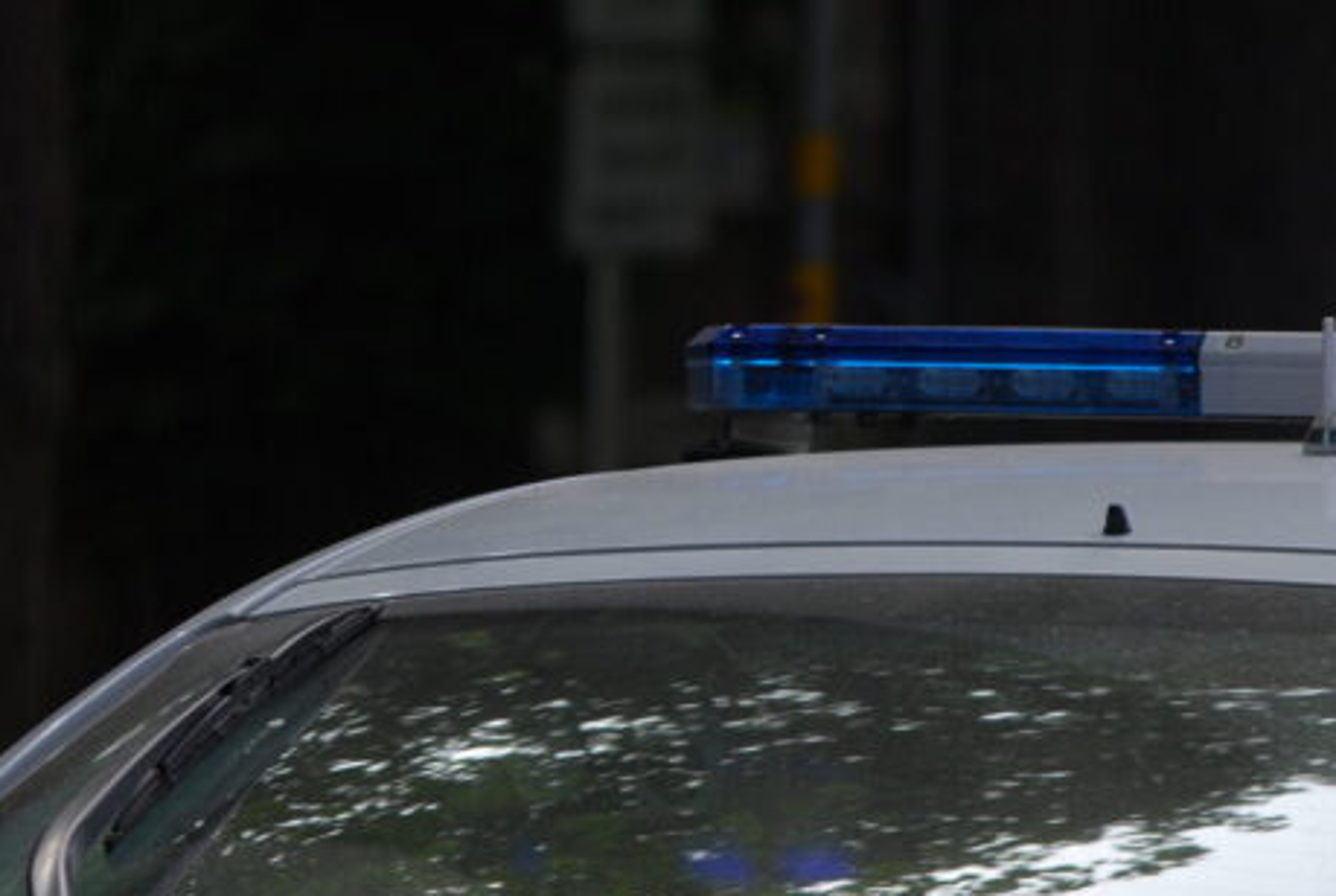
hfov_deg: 4.7
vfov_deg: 3.2
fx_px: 16175
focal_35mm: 435
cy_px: 646
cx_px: 1298
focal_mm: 130
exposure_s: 1/1000
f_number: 4
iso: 160
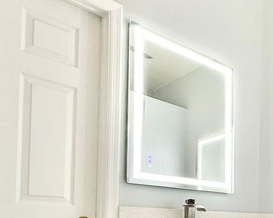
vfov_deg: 32.7
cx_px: 325
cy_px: 218
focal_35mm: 42
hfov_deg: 35.1
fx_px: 339
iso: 100
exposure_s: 1/120
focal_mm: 2.22
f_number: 2.2
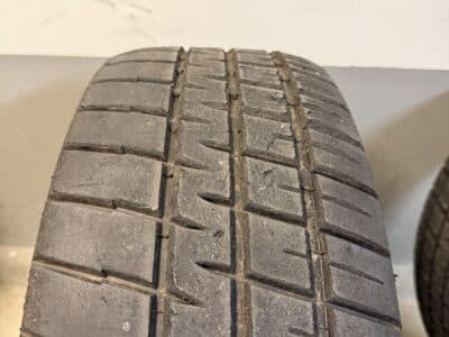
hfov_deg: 71.6
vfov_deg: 56.8
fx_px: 311
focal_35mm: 24
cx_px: 224
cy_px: 168
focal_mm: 6.76
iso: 500
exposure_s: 1/50
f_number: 1.78
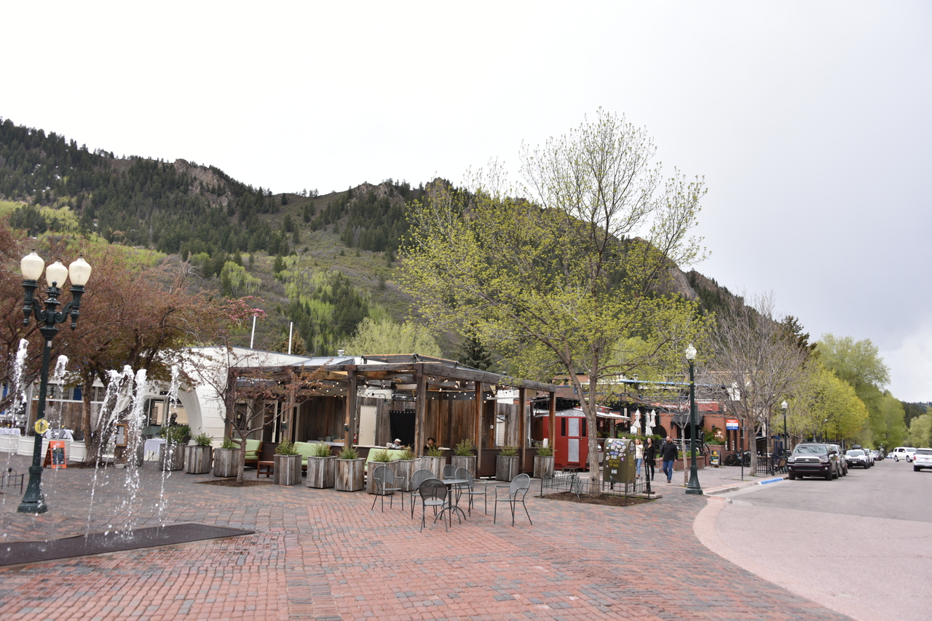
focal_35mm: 28
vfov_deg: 46.4
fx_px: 725
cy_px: 310
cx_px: 466
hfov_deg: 65.5
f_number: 6.3
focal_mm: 28
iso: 100
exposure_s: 1/160
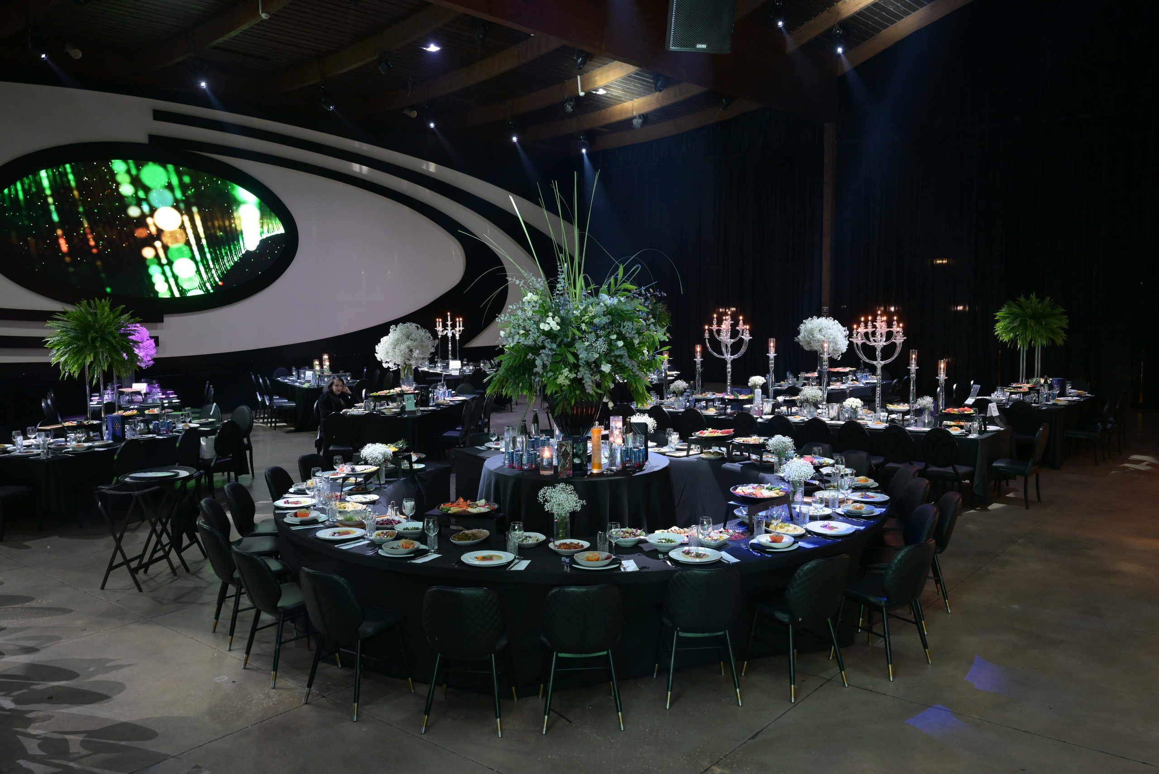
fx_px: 934
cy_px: 387
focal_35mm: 29
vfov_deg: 45.0
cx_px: 580
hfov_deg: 63.6
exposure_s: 1/50
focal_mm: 29
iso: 1600
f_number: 4
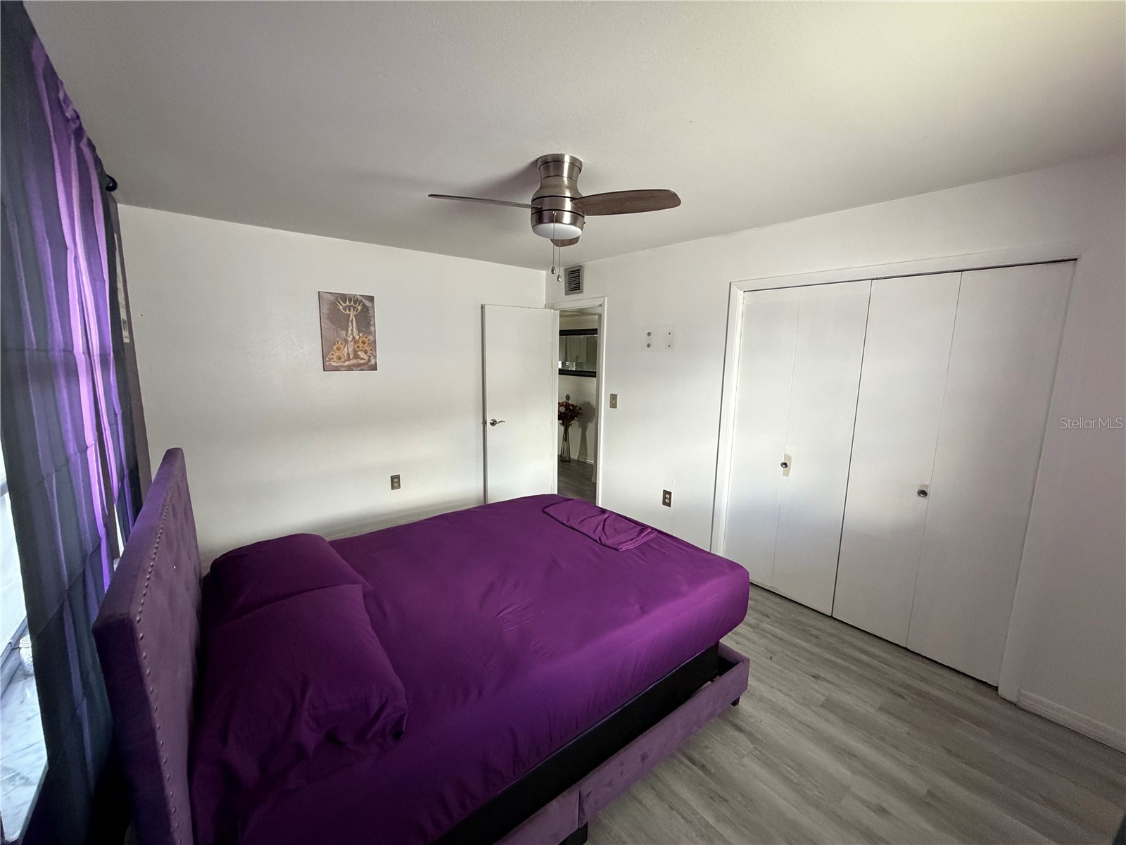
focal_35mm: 14
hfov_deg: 102.1
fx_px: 455
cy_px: 422
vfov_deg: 85.7
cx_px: 563
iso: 500
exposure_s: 1/60
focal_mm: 2.22
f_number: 2.2
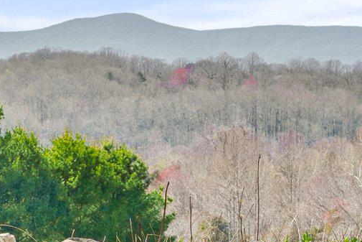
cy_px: 386
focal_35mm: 211
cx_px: 178
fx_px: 2122
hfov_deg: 9.7
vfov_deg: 6.4
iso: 640
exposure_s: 1/160
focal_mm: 52
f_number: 14
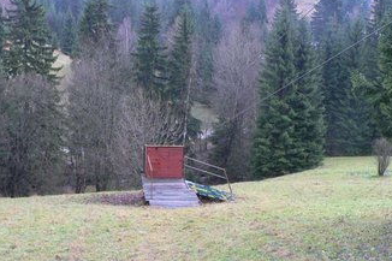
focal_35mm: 46
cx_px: 197
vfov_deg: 29.0
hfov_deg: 42.8
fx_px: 501
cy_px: 173
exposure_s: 1/30
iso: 200
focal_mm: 6
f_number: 2.8
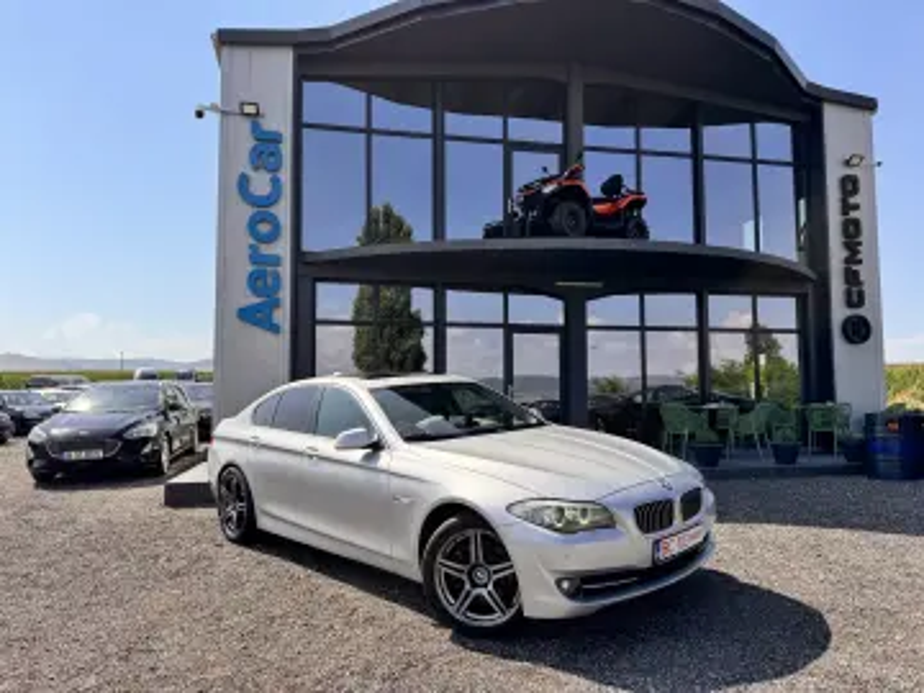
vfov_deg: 56.8
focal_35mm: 24
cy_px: 346
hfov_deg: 71.6
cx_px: 462
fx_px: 641
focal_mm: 6.76
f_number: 1.78
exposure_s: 1/3802
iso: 80
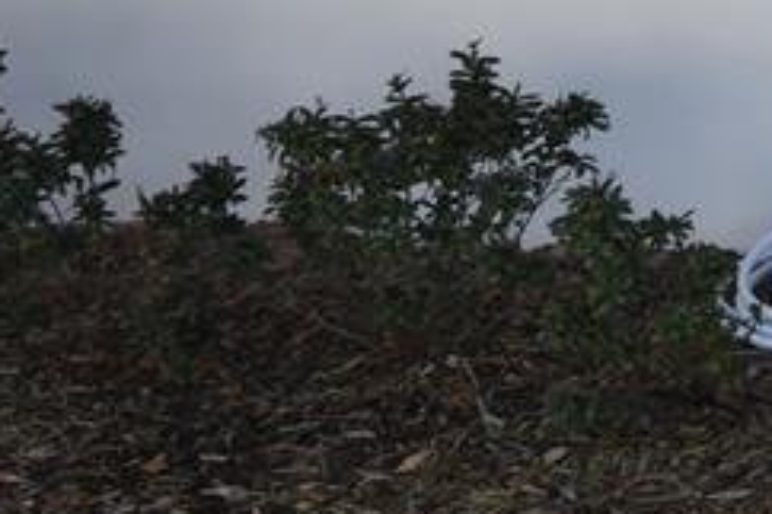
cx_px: 1573
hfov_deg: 13.6
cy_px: -345
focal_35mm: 127
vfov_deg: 10.3
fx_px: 2722
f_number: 6.3
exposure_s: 1/160
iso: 400
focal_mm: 20
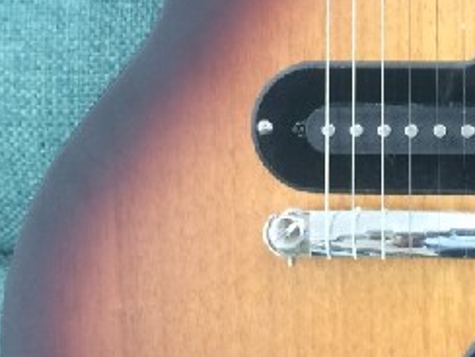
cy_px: 118
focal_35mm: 107
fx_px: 1468
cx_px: 446
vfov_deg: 13.8
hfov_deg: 18.0
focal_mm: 4.15
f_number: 2.2
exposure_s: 1/30
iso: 100
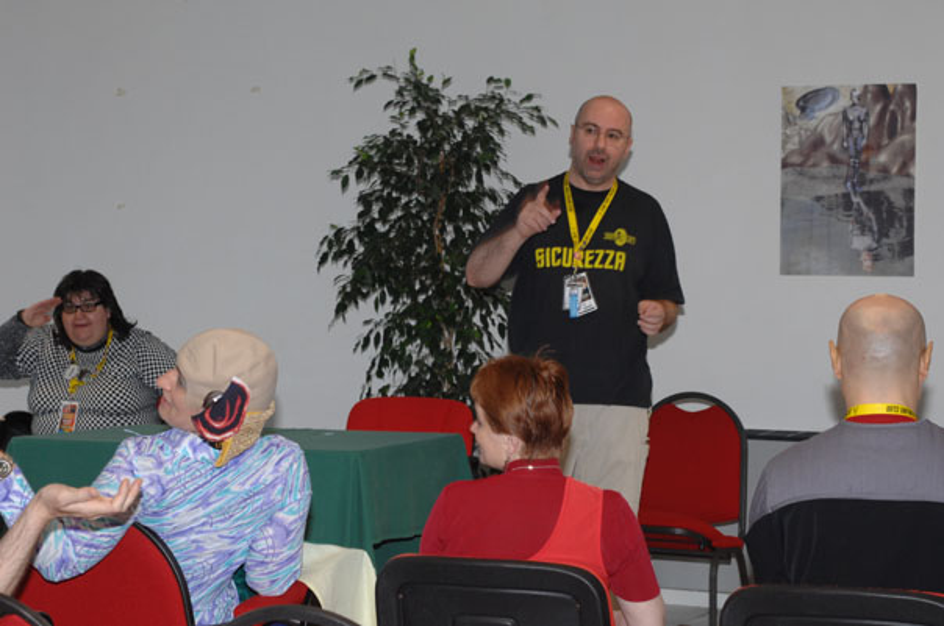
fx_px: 2435
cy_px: 313
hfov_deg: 21.9
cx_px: 472
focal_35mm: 93
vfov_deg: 14.7
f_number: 6.3
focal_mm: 62
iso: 400
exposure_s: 1/40
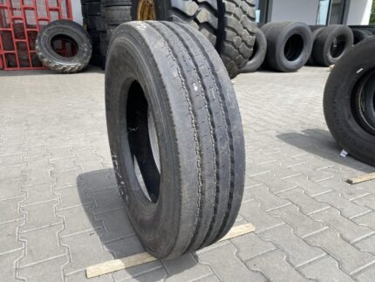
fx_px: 282
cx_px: 188
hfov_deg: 67.3
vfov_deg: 53.1
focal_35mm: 26
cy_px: 141
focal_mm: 4.25
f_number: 1.8
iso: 32
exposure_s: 1/1447
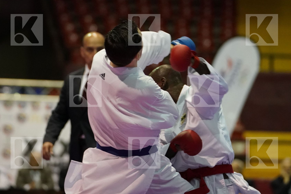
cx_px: 144
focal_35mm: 222
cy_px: 91
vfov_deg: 6.2
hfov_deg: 9.3
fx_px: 1795
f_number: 2.8
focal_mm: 138
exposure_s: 1/800
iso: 6400
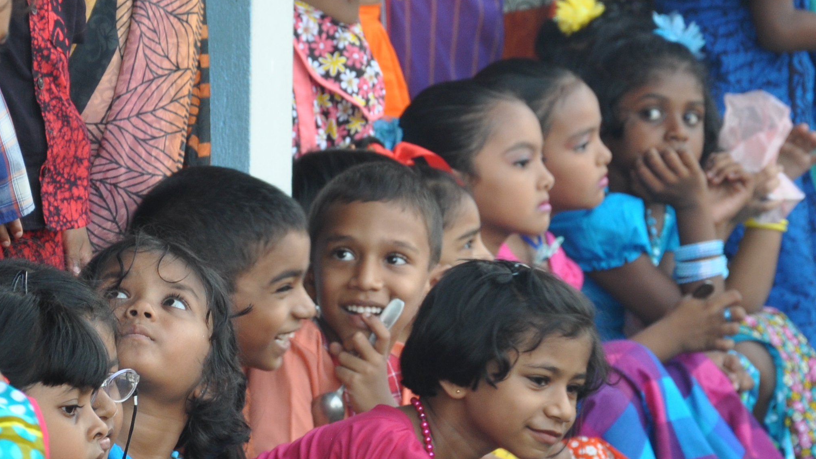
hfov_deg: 6.2
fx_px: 7554
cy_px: 336
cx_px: 229
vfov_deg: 3.5
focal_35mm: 349
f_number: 5.6
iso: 400
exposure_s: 1/125
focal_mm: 105
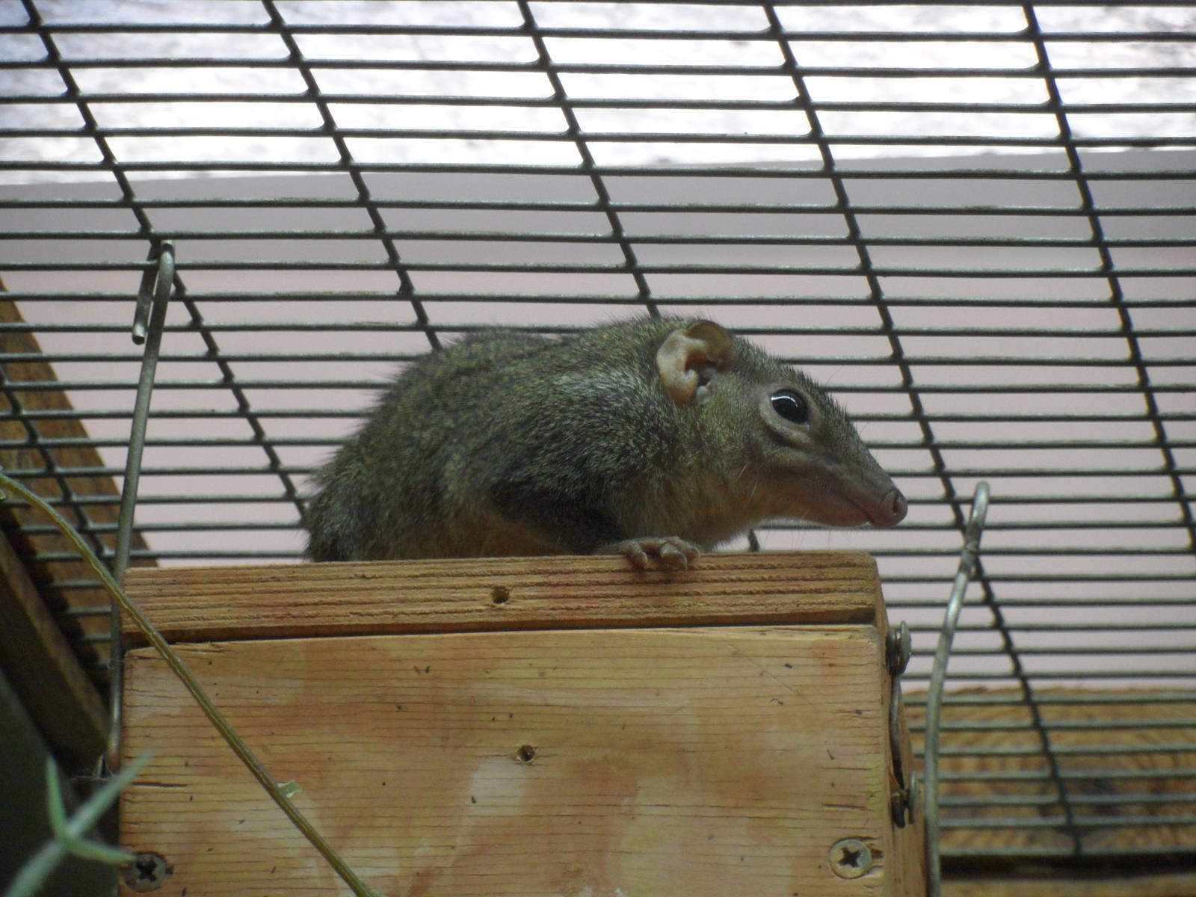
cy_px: 448
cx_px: 598
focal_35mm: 330
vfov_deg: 4.5
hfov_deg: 6.0
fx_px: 11402
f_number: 5.6
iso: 200
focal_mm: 53.3
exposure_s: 1/10
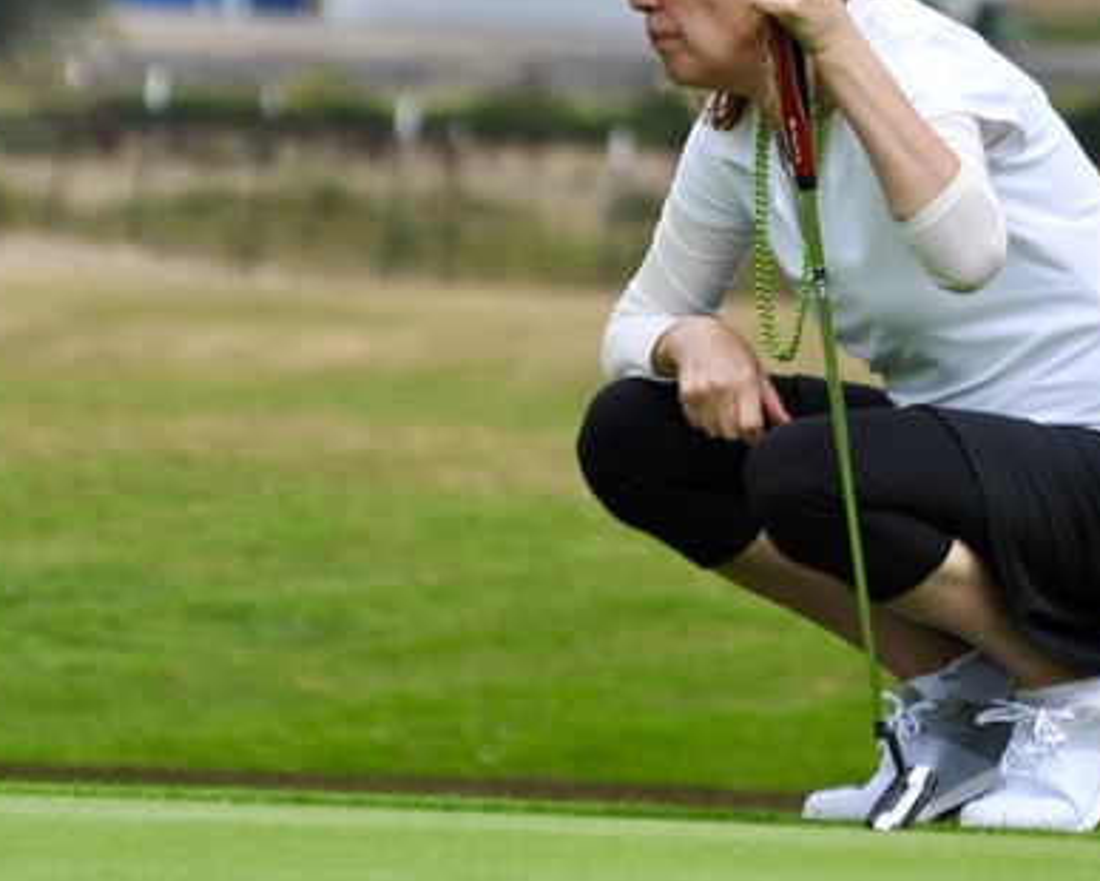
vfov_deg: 2.0
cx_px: 986
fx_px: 25732
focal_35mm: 790
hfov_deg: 2.4
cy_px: -75
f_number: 6.3
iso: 400
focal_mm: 200
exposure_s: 1/1600
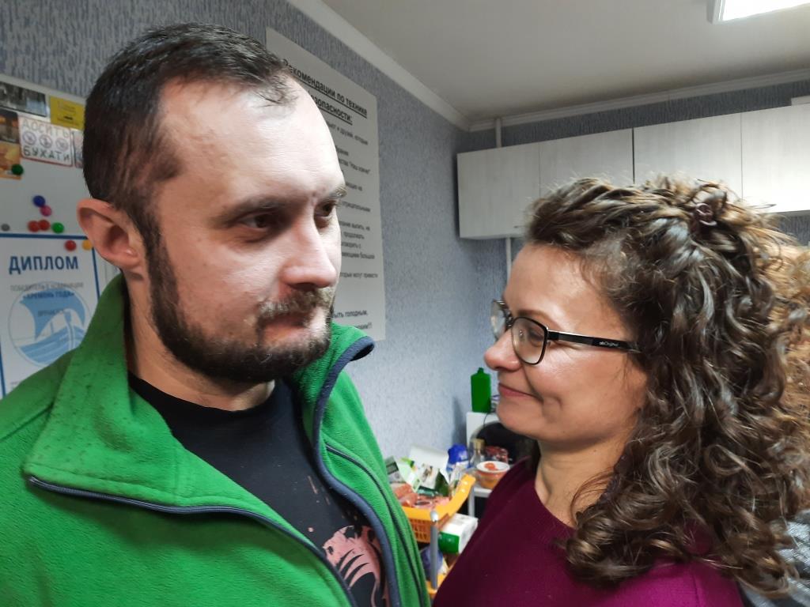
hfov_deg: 71.6
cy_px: 304
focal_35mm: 24
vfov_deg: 56.8
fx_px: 562
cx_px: 405
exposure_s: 1/33
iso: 320
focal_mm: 5.23
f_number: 1.8
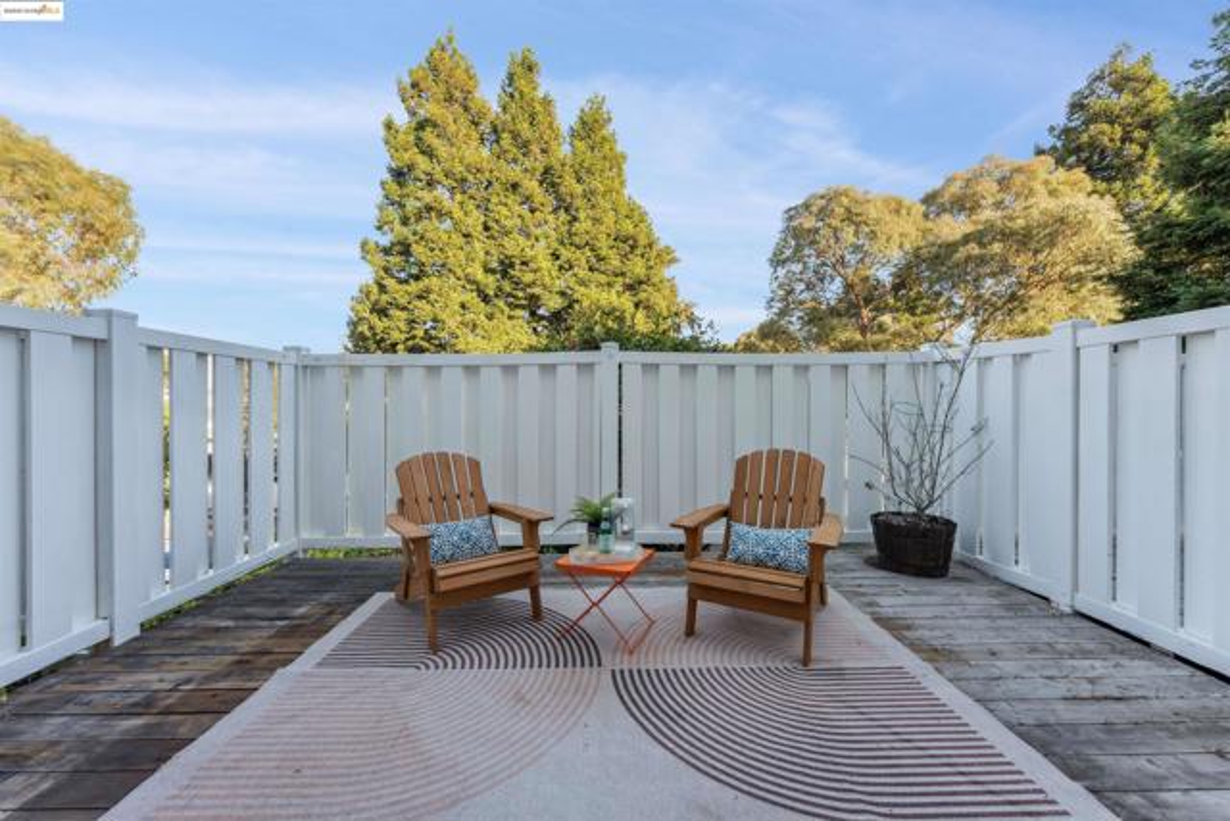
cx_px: 615
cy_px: 410
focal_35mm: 14
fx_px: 478
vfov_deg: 81.2
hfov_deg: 104.2
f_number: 8
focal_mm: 14
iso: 125
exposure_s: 1/125
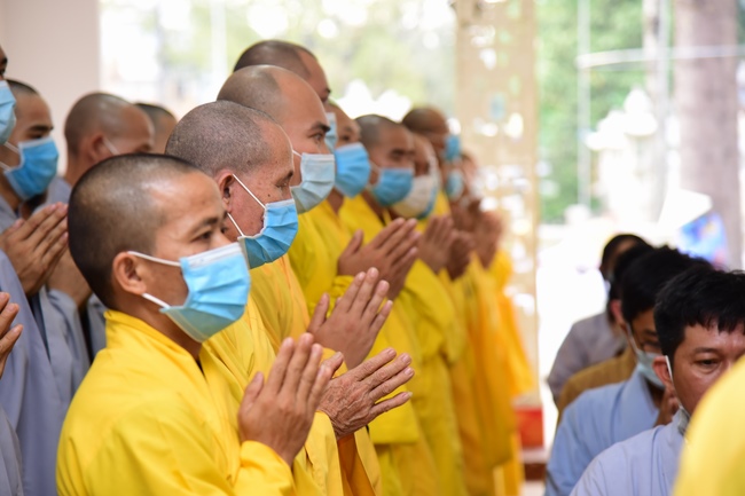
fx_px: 2483
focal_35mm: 120
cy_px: 248
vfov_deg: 11.4
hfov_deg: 17.1
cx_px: 372
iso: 1000
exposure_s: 1/60
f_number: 4.5
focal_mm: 120
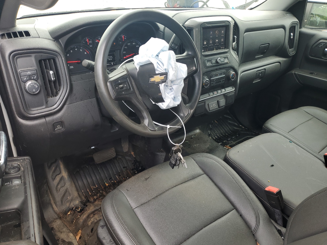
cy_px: 122
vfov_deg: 53.1
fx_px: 246
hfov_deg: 67.3
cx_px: 164
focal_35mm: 26
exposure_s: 1/175
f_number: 1.5
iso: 50
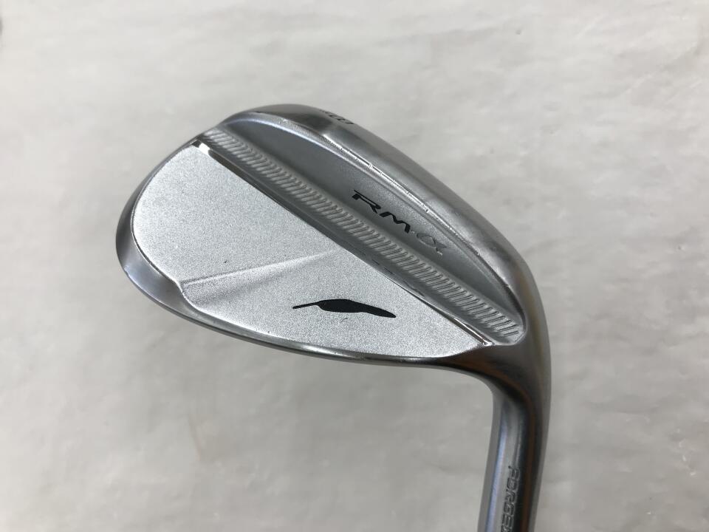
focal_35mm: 28
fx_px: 573
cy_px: 266
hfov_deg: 63.4
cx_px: 354
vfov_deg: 49.7
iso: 25
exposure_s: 1/120
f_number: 1.8
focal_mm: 3.99
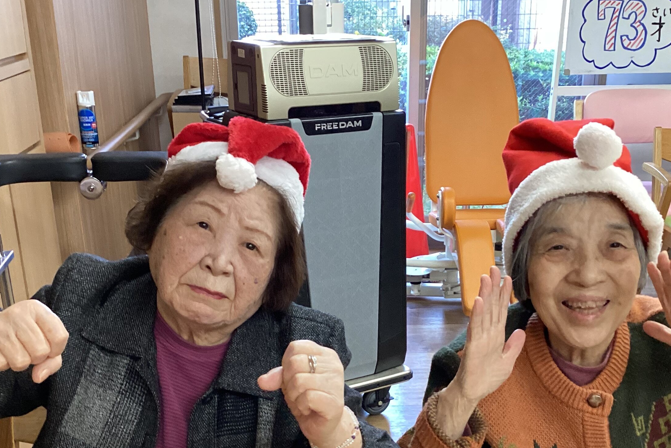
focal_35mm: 48
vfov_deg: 27.6
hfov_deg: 41.1
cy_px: 344
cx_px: 354
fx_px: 895
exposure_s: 1/60
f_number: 2.4
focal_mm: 3.3
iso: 320
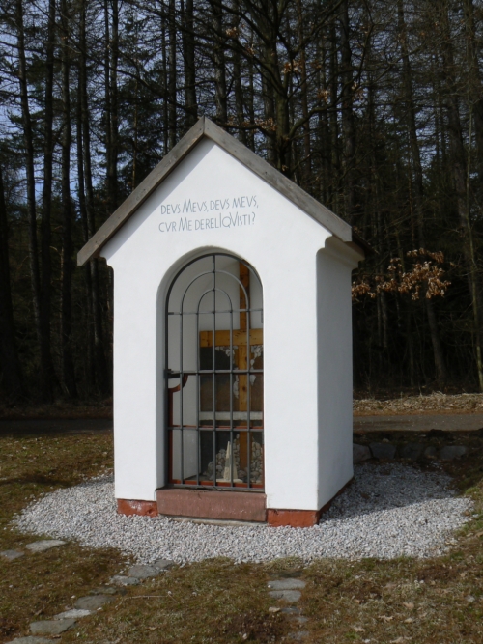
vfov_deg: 51.4
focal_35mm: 36
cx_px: 242
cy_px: 322
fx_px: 670
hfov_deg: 39.6
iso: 80
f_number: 8
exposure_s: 1/500
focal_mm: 6
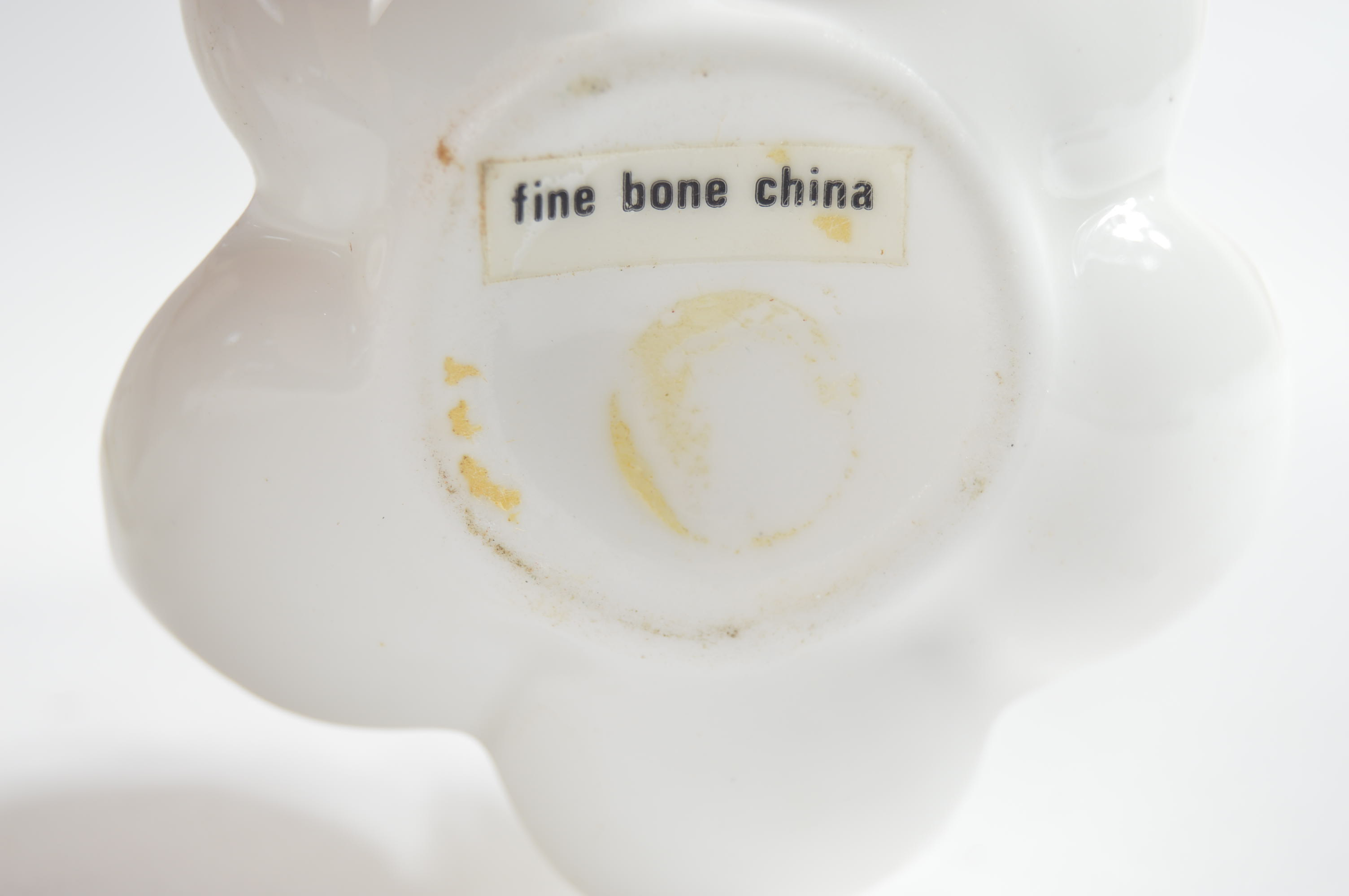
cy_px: 448
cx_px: 674
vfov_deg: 16.5
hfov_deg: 24.6
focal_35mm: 82
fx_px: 3089
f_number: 7.1
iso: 100
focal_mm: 55
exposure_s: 1/80
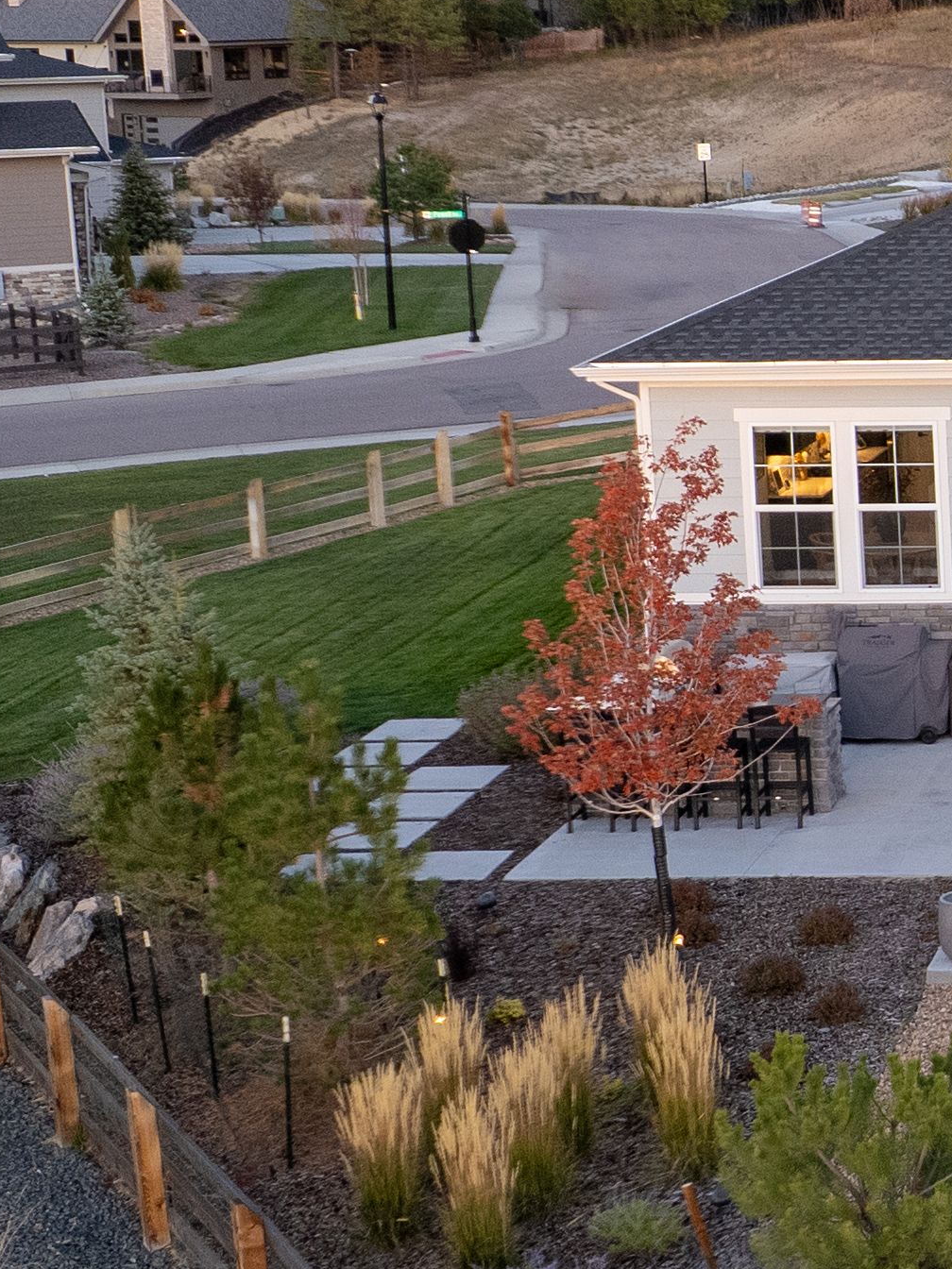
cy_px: 572
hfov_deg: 15.0
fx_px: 3154
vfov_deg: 22.7
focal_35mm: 86
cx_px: 1695
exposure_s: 1/120
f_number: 2.8
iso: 100
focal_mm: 8.38
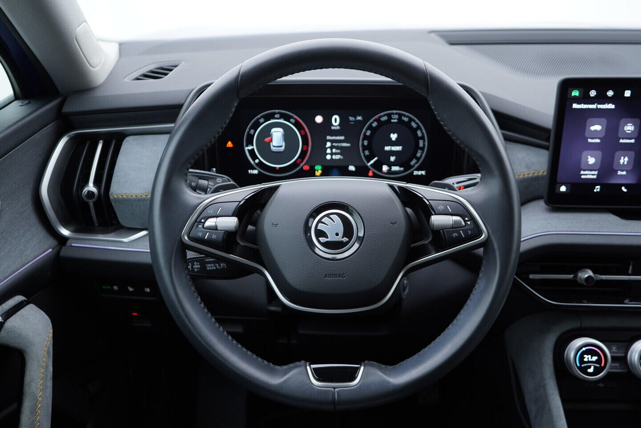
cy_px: 214
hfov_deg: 53.1
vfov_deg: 36.9
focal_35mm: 36
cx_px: 320
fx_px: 641
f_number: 2.8
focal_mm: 24
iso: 160
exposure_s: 1/40
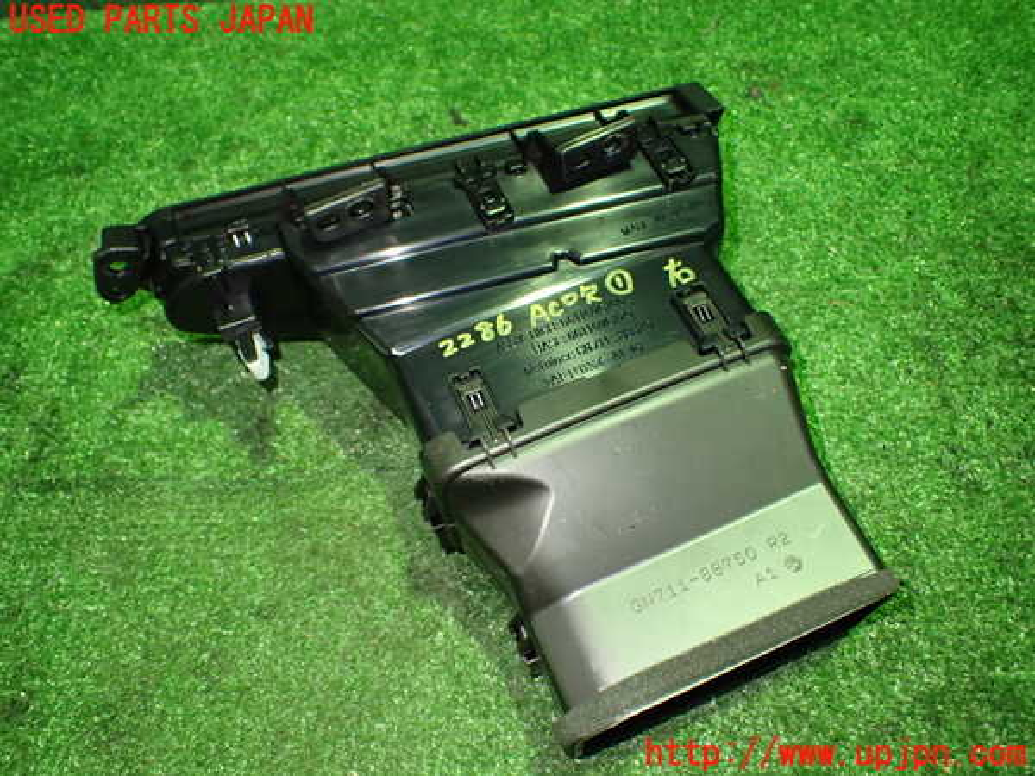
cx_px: 518
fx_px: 897
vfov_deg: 46.8
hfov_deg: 60.0
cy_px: 388
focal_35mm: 30
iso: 800
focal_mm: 5.4
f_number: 2.3
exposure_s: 1/30
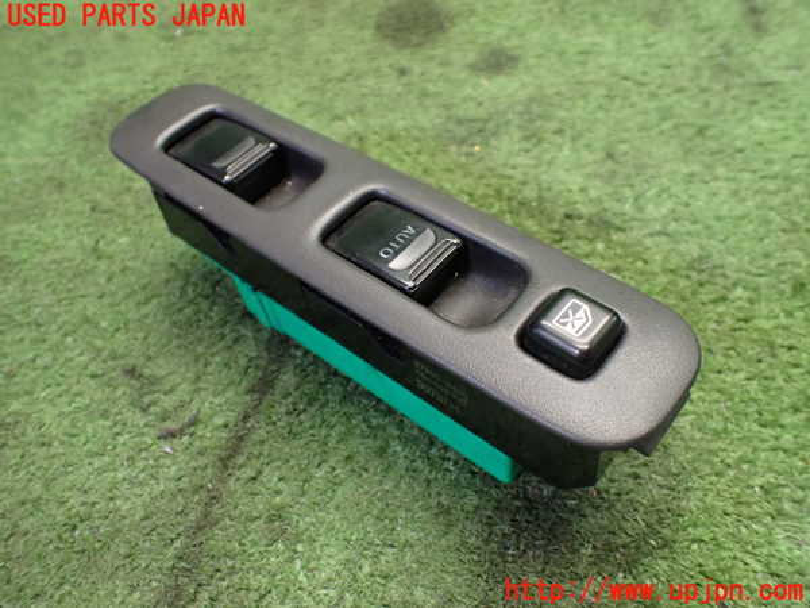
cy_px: 304
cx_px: 405
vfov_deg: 46.8
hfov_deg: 60.0
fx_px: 702
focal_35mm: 30
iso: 800
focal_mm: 5.4
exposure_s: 1/100
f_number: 2.3
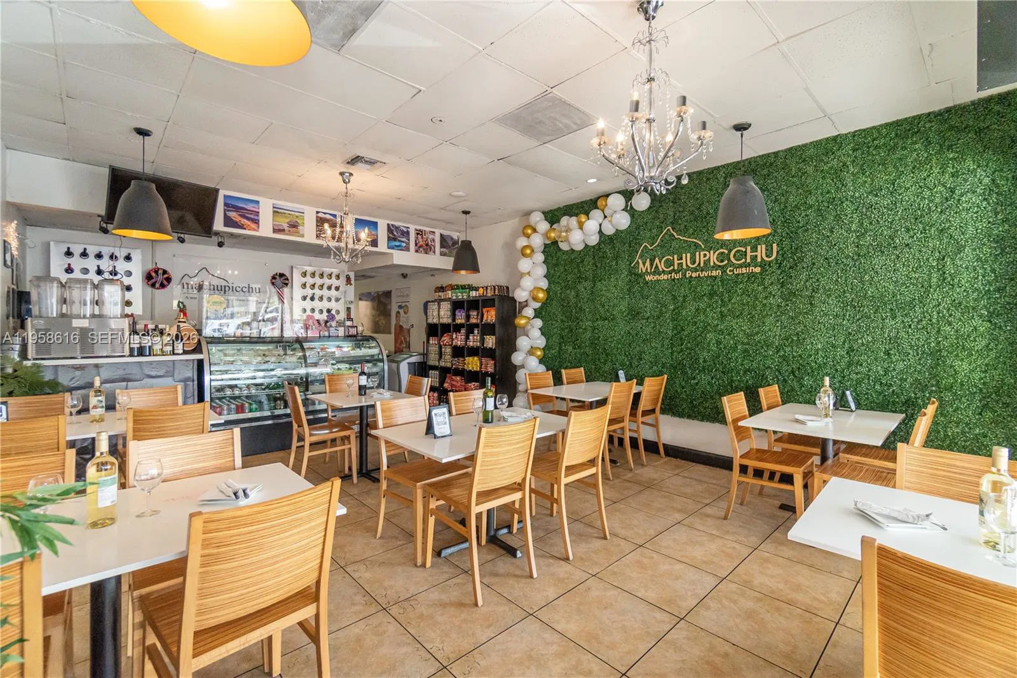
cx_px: 508
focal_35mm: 15
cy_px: 339
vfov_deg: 77.3
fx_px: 424
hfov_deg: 100.4
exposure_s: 1/160
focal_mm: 10
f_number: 4
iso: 2000
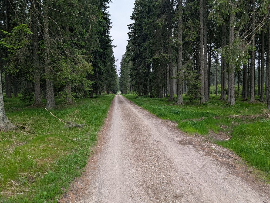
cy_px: 102
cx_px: 135
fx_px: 187
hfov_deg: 71.5
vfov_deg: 56.9
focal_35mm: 24
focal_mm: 6.9
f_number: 1.68
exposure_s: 1/484
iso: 20
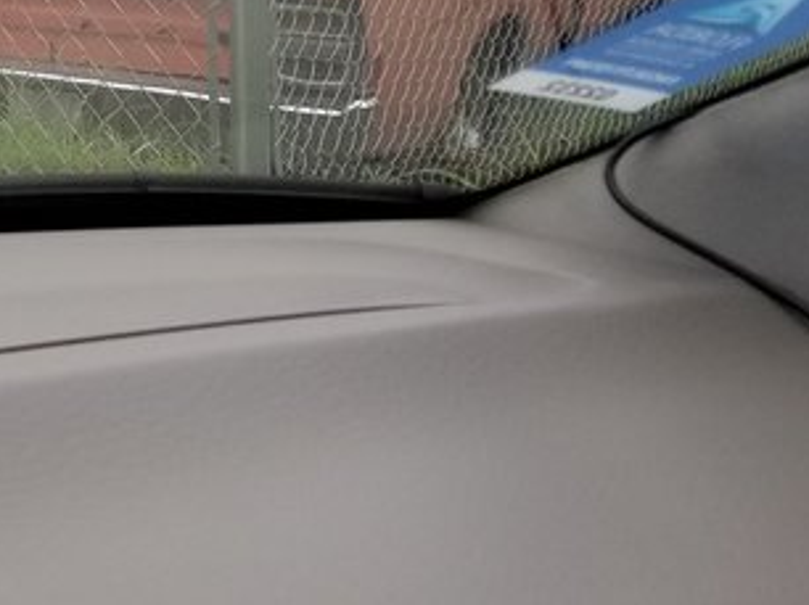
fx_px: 2382
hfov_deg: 16.9
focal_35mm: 102
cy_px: -148
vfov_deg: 14.0
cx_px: -508
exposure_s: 1/724
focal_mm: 4.3
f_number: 1.7
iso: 50
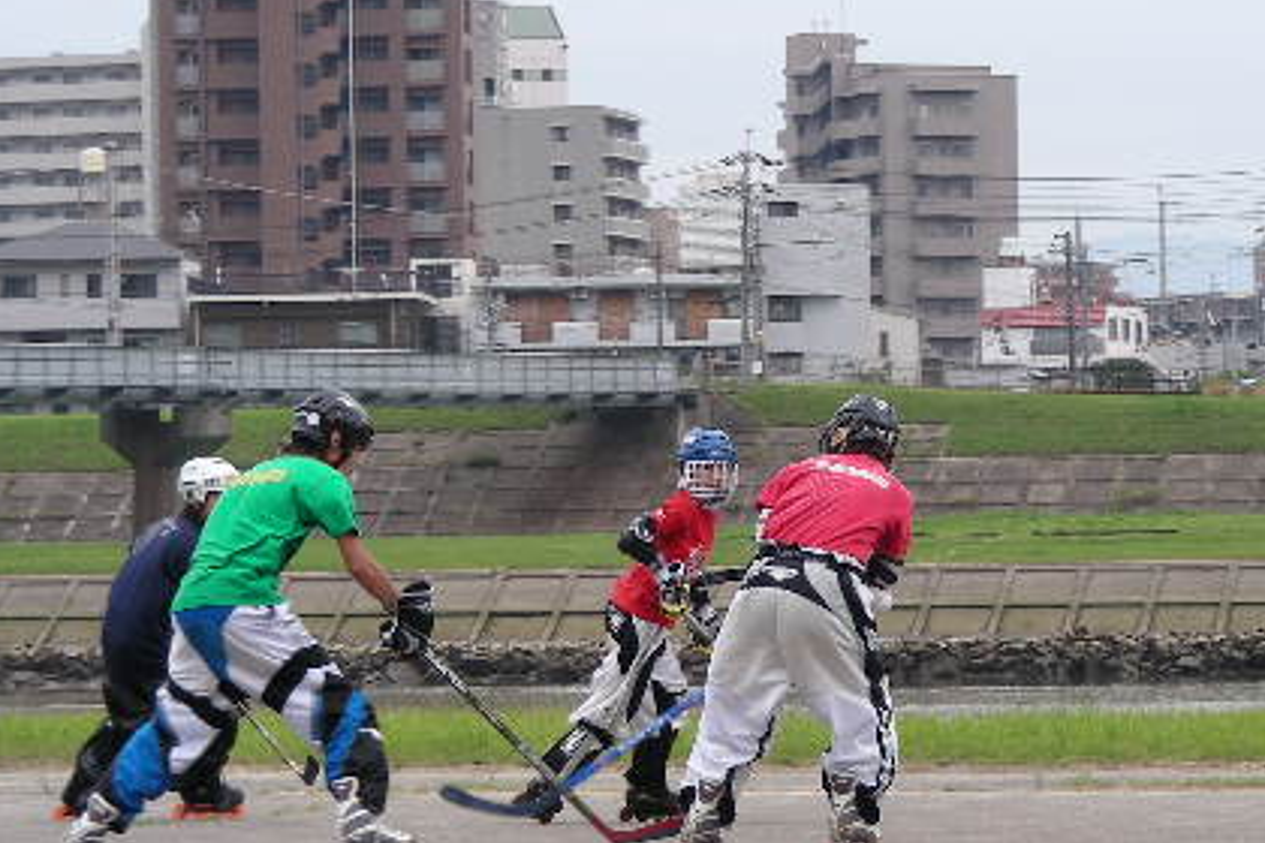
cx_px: 786
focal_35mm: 179
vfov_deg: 7.7
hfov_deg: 11.5
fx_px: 6289
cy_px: 611
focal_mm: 18.9
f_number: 3.5
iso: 50
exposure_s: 1/140
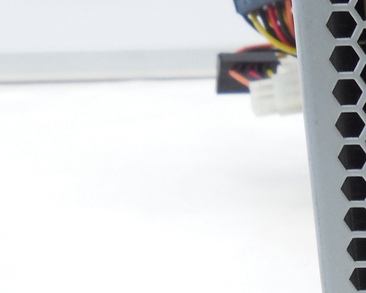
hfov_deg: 17.2
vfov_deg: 15.2
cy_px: 214
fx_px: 1094
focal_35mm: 101
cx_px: 548
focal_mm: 4.6
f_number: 3.5
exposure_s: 1/30
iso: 140
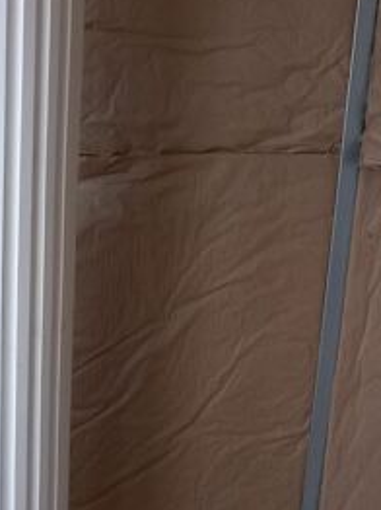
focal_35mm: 66
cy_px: 298
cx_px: -23
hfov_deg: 21.2
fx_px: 970
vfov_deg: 29.4
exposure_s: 1/60
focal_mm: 4
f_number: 1.8
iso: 200
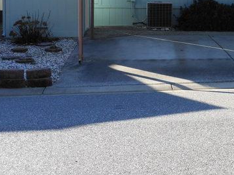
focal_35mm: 87
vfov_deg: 16.8
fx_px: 588
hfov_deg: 21.5
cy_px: 33
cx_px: 251
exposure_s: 1/160
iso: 80
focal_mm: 6.9
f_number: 4.3
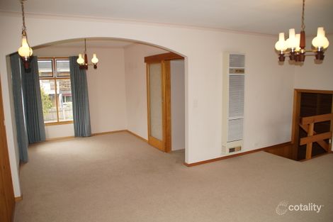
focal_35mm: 27
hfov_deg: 67.4
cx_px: 166
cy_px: 111
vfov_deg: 47.9
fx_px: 250
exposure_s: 1/160
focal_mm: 18
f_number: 4
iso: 125
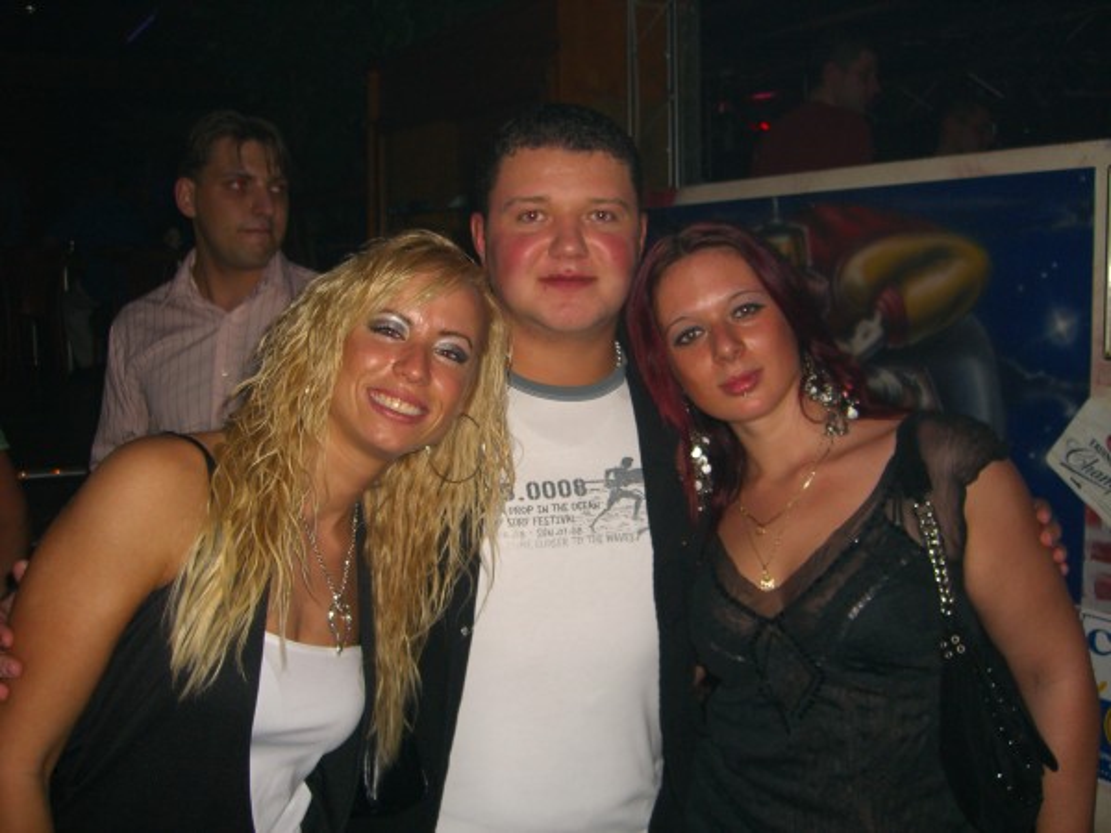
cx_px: 556
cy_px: 416
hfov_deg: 49.0
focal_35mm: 38
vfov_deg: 37.7
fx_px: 1220
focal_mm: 7.9
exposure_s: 1/60
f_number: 2.8
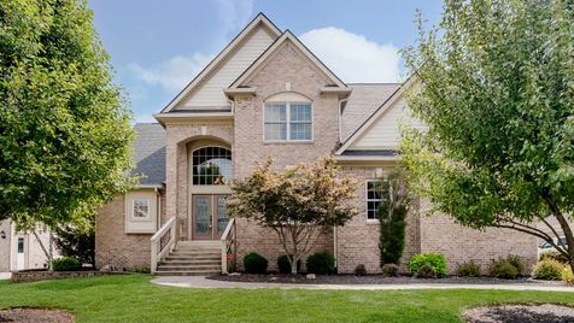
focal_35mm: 22
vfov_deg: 51.2
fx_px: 335
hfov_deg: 81.1
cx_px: 299
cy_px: 195
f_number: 4
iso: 500
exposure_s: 1/1600
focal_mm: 13.1
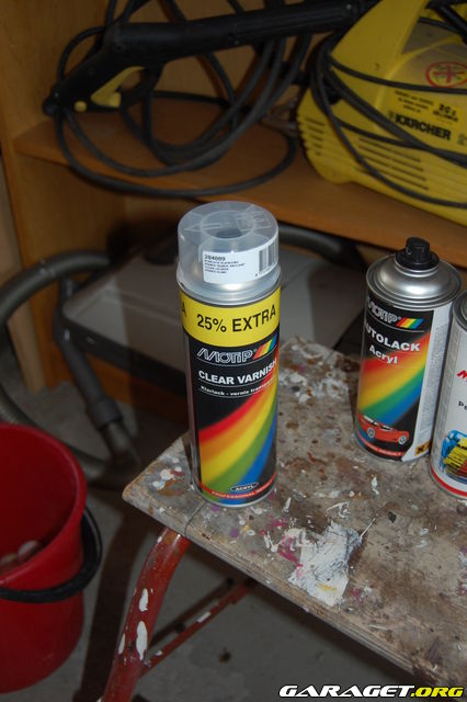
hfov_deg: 29.8
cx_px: 234
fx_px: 877
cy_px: 351
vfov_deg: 43.6
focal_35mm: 45
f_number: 4.2
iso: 400
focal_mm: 30
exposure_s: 1/60
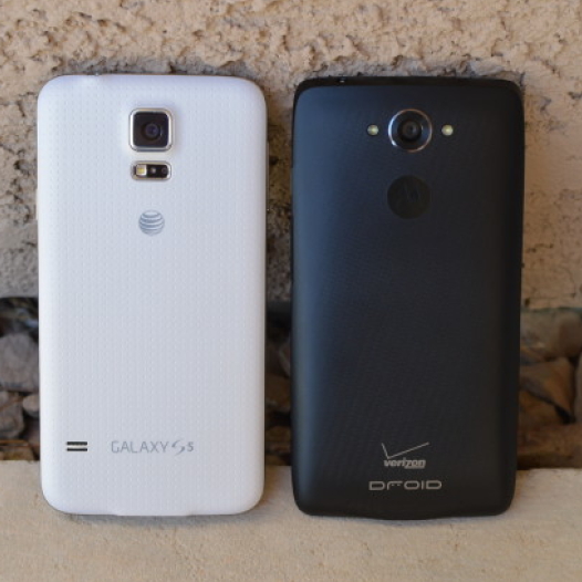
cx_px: 309
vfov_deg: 25.5
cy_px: 291
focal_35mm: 68
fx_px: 1287
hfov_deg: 25.5
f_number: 5
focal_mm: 35
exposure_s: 1/100
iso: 400
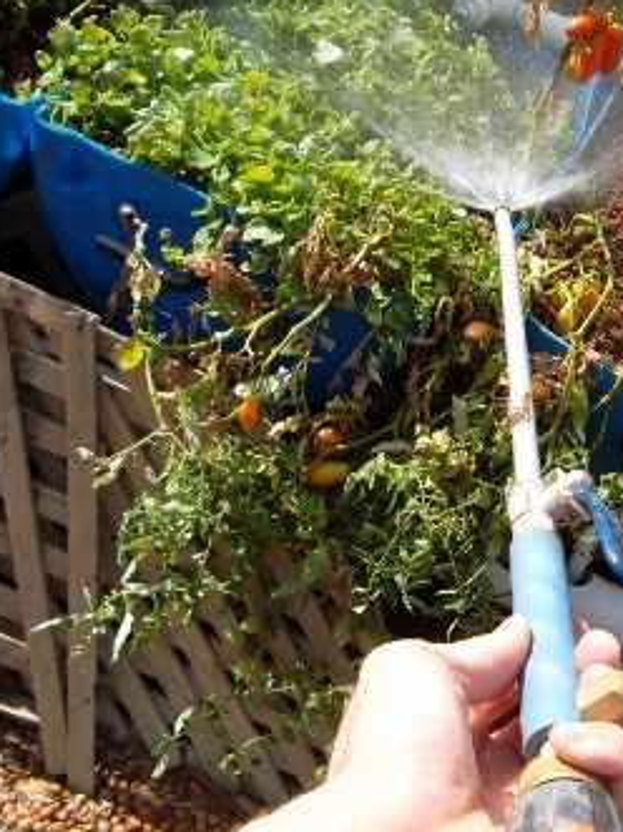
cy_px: 463
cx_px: 515
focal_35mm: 49
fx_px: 1177
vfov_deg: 38.9
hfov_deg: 28.9
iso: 80
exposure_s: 1/350
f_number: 3.5
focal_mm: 4.9
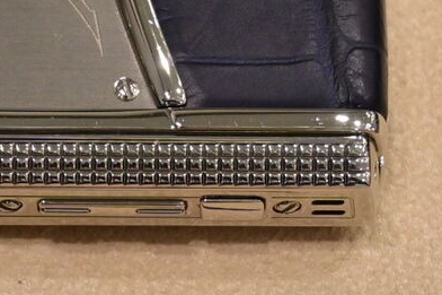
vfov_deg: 4.8
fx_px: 3515
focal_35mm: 286
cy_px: 367
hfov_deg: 7.1
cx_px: -220
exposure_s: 1/60
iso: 450
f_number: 5.6
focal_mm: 39
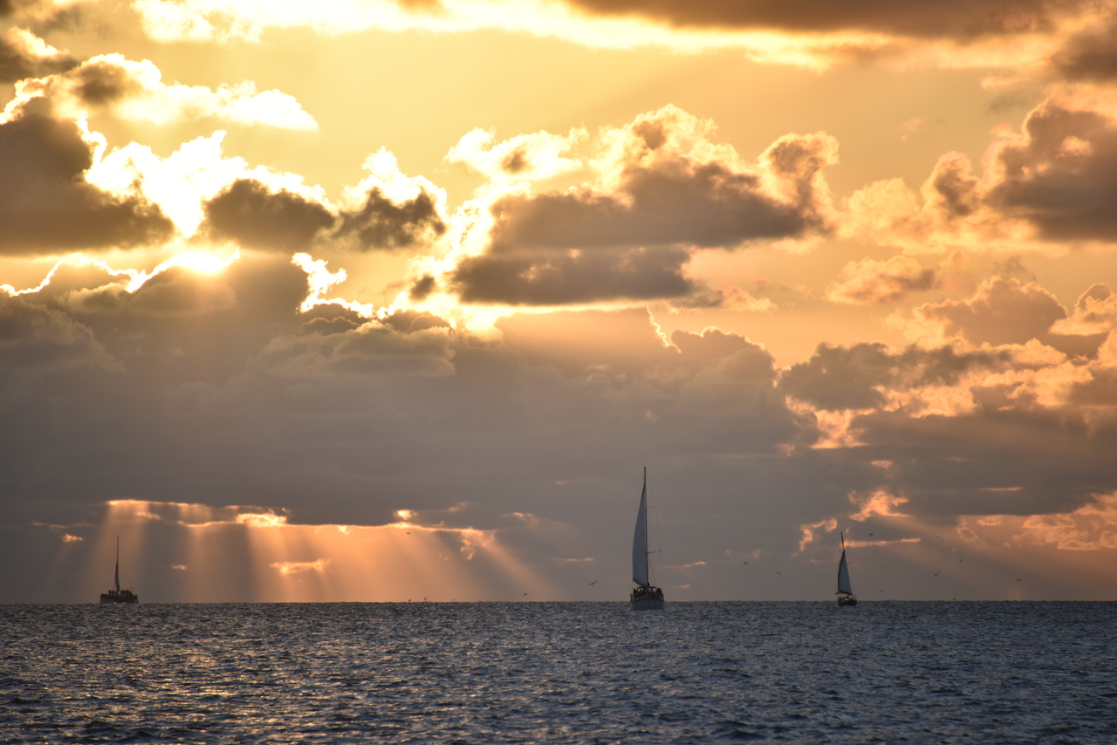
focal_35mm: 300
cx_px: 558
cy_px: 372
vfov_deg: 4.6
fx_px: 9310
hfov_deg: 6.9
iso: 140
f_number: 5.6
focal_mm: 300
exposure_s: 1/640
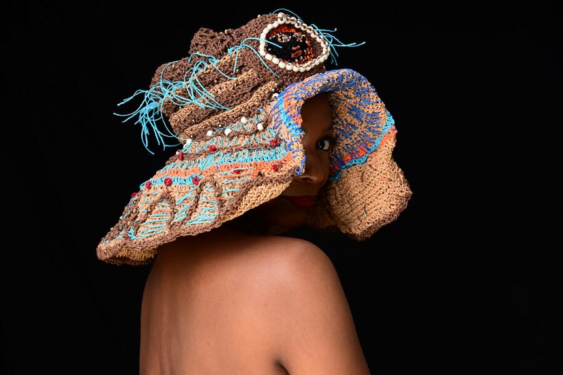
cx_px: 282
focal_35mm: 112
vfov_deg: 12.2
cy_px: 188
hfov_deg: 18.3
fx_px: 1751
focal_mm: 112
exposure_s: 1/160
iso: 125
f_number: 7.1
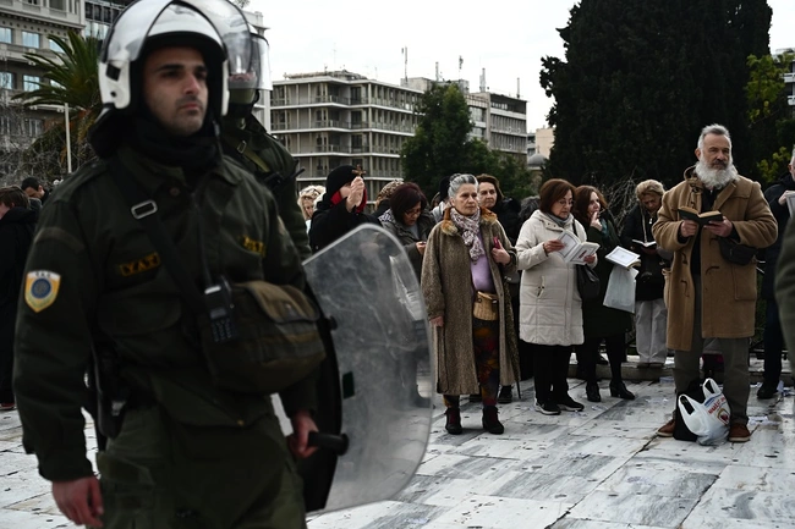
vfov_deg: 28.1
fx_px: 1060
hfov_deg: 41.1
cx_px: 398
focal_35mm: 48
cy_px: 264
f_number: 4
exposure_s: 1/1250
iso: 800
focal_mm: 48
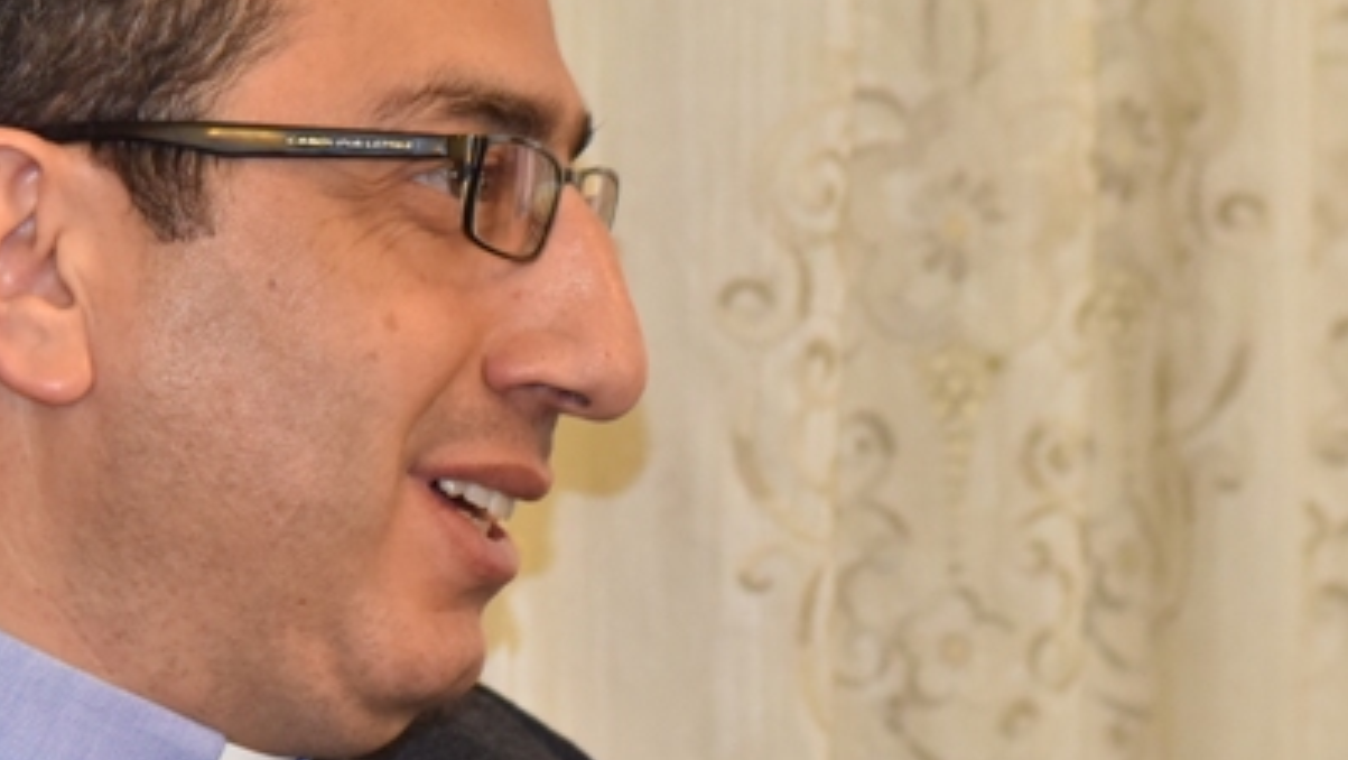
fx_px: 11479
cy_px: 550
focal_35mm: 321
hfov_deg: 6.7
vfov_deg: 3.8
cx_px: 588
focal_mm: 120
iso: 2500
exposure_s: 1/200
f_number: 6.3
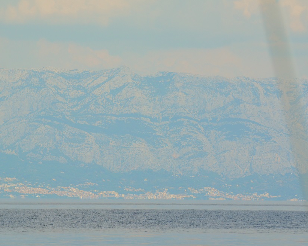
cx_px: 144
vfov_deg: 6.7
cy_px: 123
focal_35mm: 231
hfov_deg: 8.4
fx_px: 2101
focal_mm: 135
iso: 400
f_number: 5.6
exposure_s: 1/2500
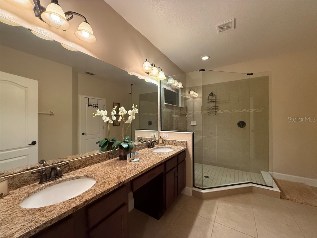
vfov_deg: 85.7
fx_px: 128
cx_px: 158
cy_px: 119
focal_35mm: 14
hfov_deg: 102.1
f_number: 2.2
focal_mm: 2.22
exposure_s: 1/120
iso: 640
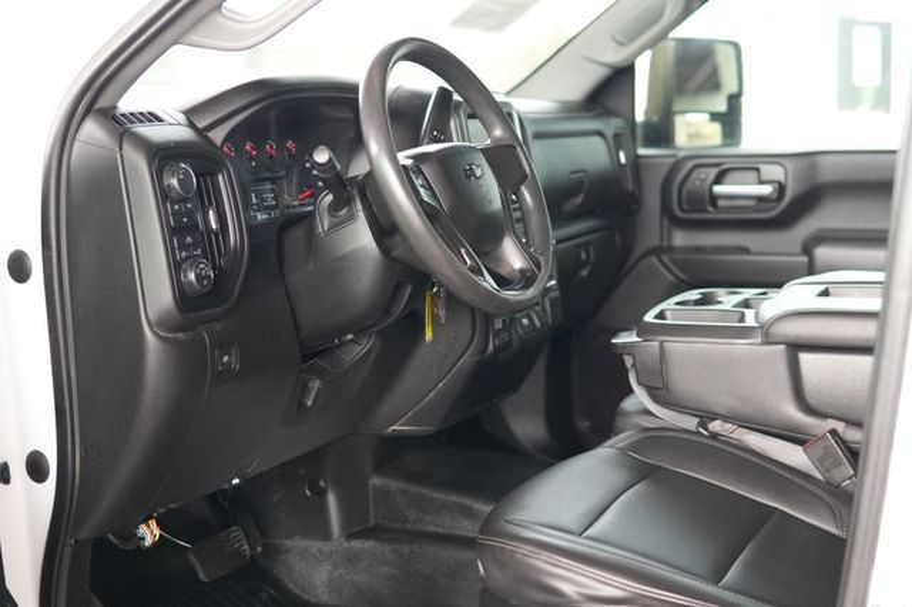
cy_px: 304
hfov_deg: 43.6
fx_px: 1139
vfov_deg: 29.8
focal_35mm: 45
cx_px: 456
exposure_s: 1/160
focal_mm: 30
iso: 2000
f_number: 2
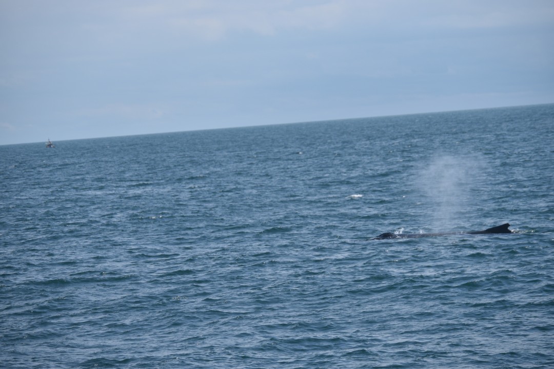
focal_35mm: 195
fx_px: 3001
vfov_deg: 7.0
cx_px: 277
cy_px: 184
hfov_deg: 10.5
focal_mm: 130
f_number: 5.6
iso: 200
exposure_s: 1/1600
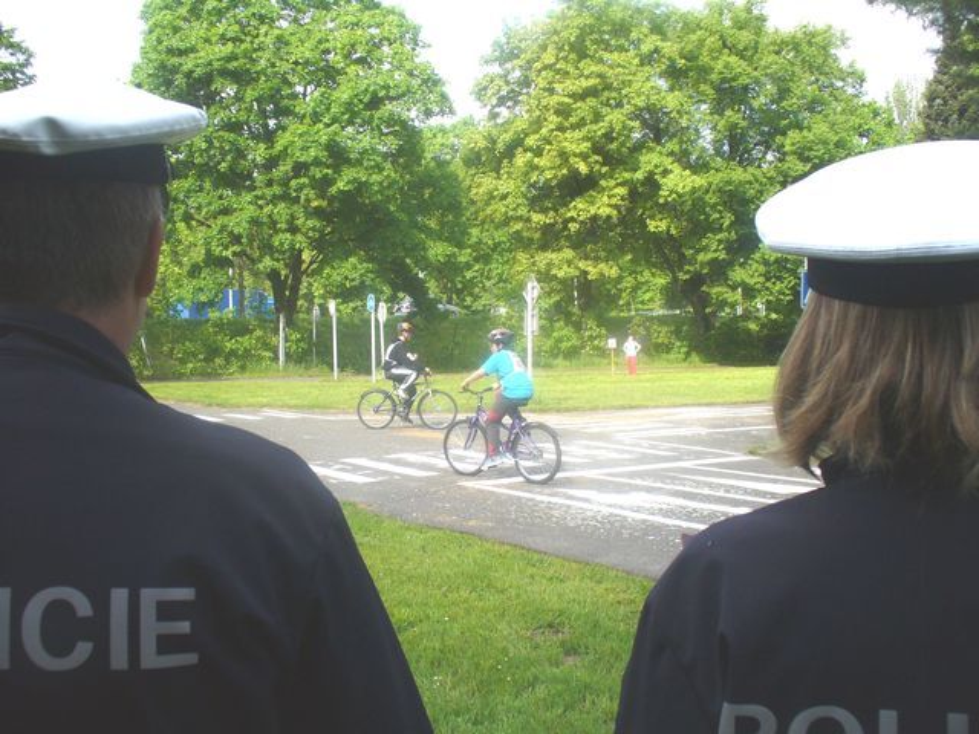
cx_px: 490
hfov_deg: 50.1
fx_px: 1046
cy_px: 367
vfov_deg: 38.7
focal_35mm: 37
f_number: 5.6
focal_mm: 6.1
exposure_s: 1/200
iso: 80
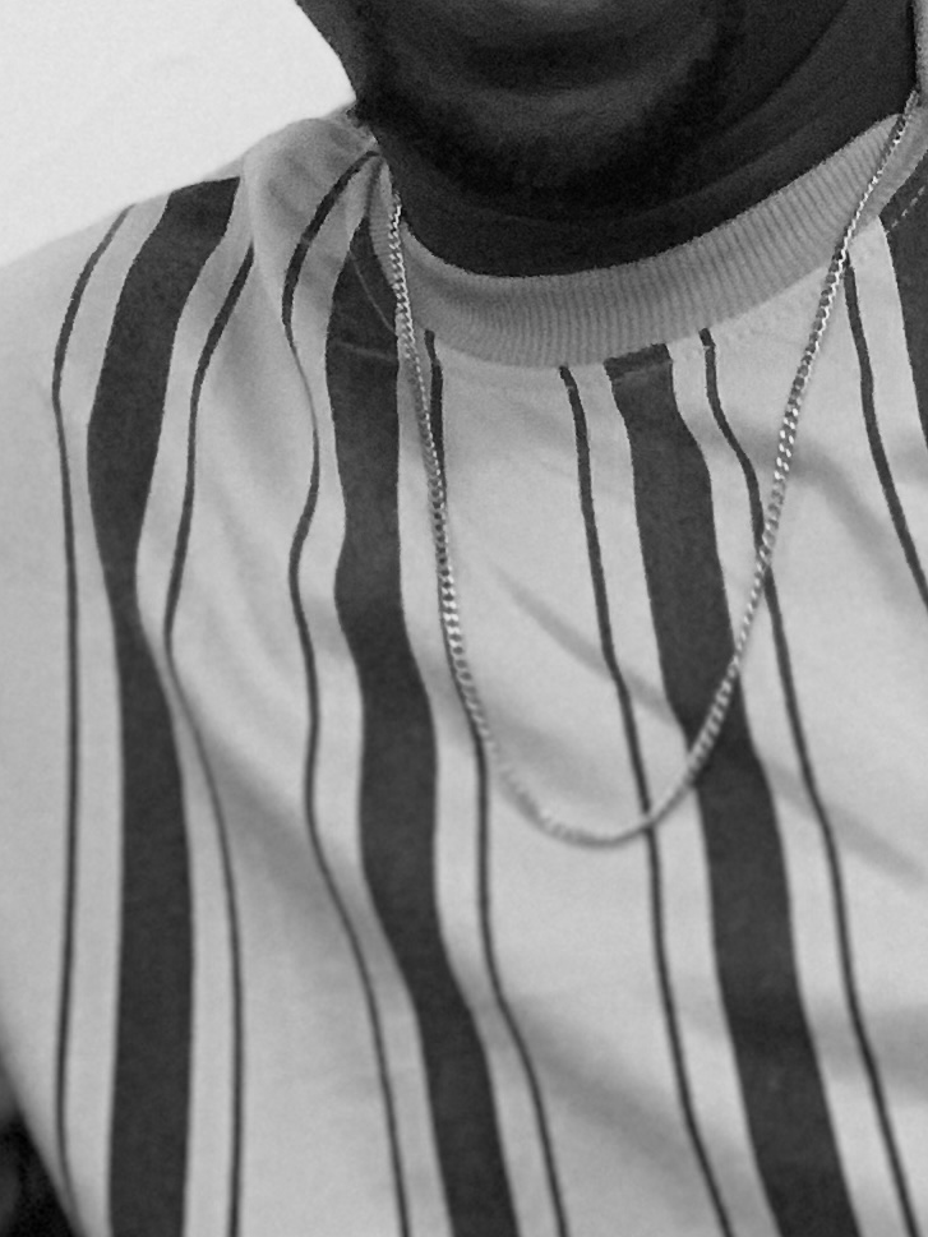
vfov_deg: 17.9
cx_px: 701
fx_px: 3645
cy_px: -417
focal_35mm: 102
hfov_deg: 14.4
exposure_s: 1/30
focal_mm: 2.87
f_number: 2.2
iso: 320
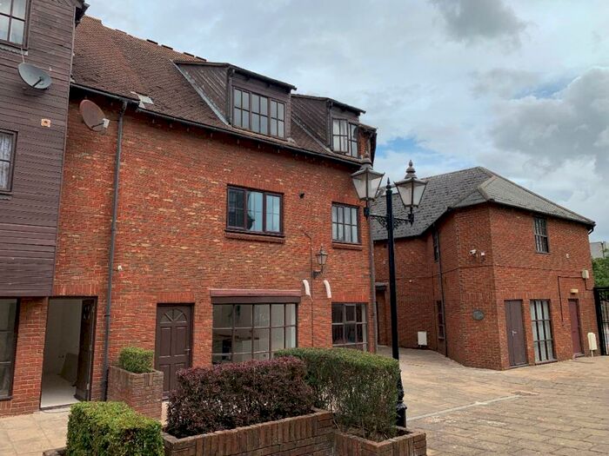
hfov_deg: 67.3
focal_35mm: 26
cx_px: 304
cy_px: 228
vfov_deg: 53.1
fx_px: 457
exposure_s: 1/1880
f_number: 1.8
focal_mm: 4.25
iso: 25
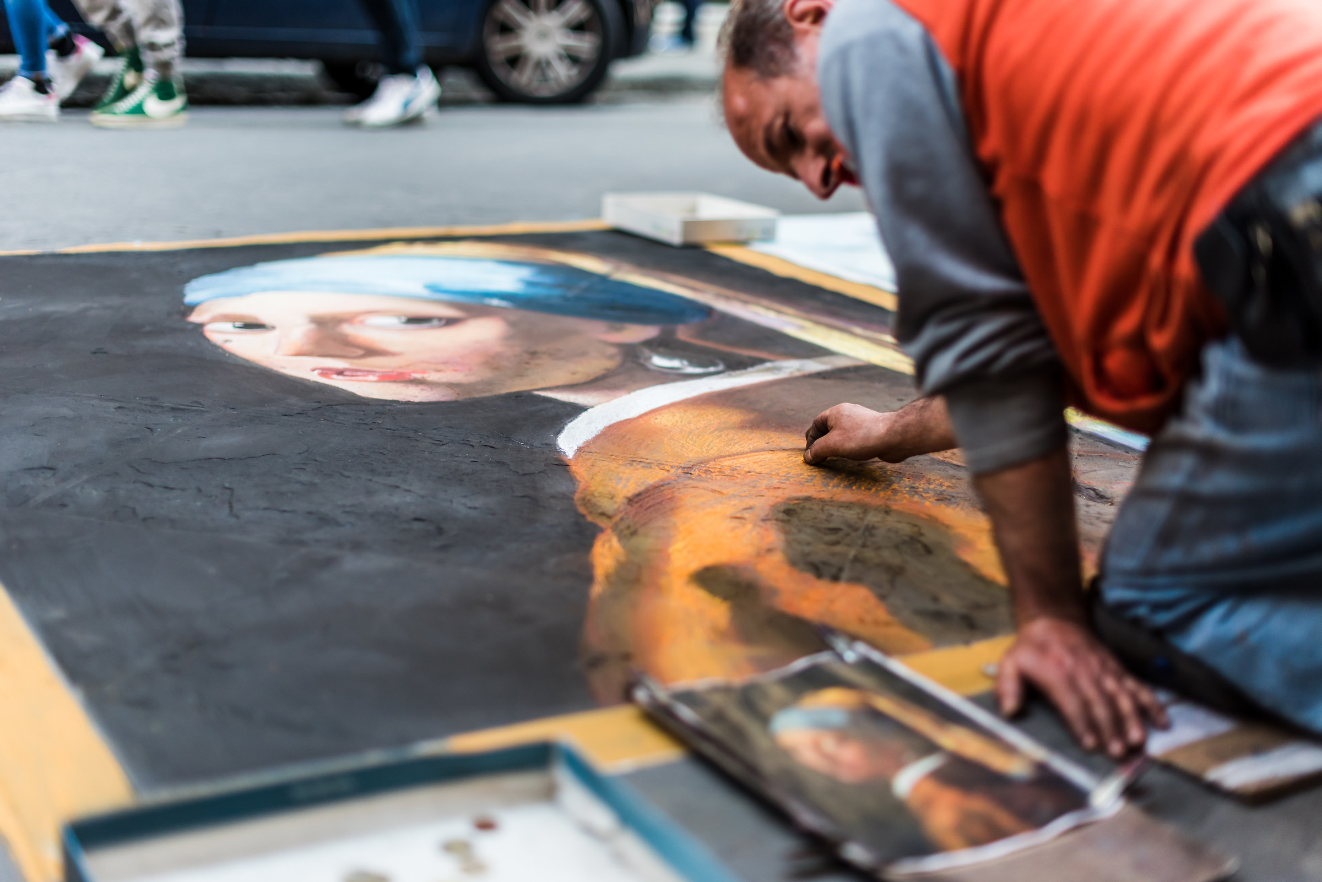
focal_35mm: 50
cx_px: 661
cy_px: 441
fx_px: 1837
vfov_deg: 27.0
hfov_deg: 39.6
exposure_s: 1/1250
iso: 640
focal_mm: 50
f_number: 1.8
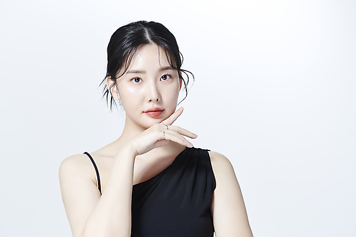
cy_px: 118
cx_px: 178
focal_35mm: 105
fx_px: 1038
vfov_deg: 13.0
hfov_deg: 19.5
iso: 64
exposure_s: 1/125
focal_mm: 105
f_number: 13
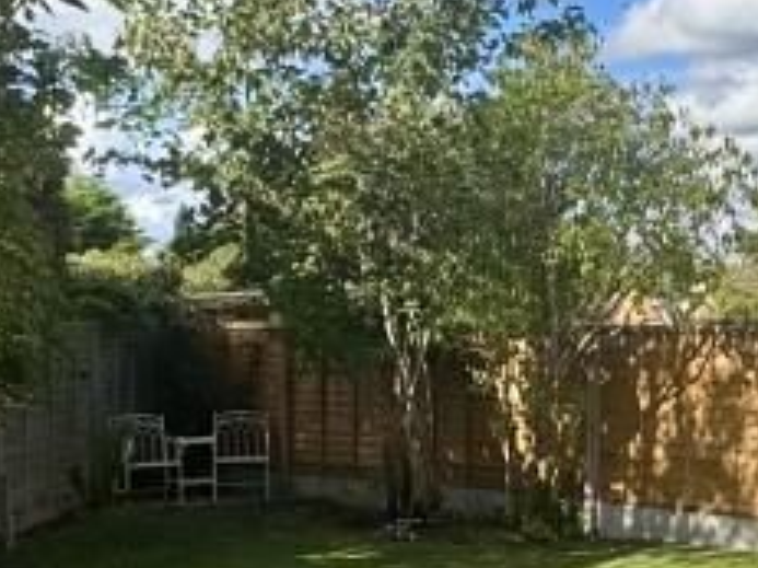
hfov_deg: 30.7
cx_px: 558
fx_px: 1357
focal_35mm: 62
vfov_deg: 23.5
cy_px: 384
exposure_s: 1/1567
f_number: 2.2
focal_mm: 2.22
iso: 50
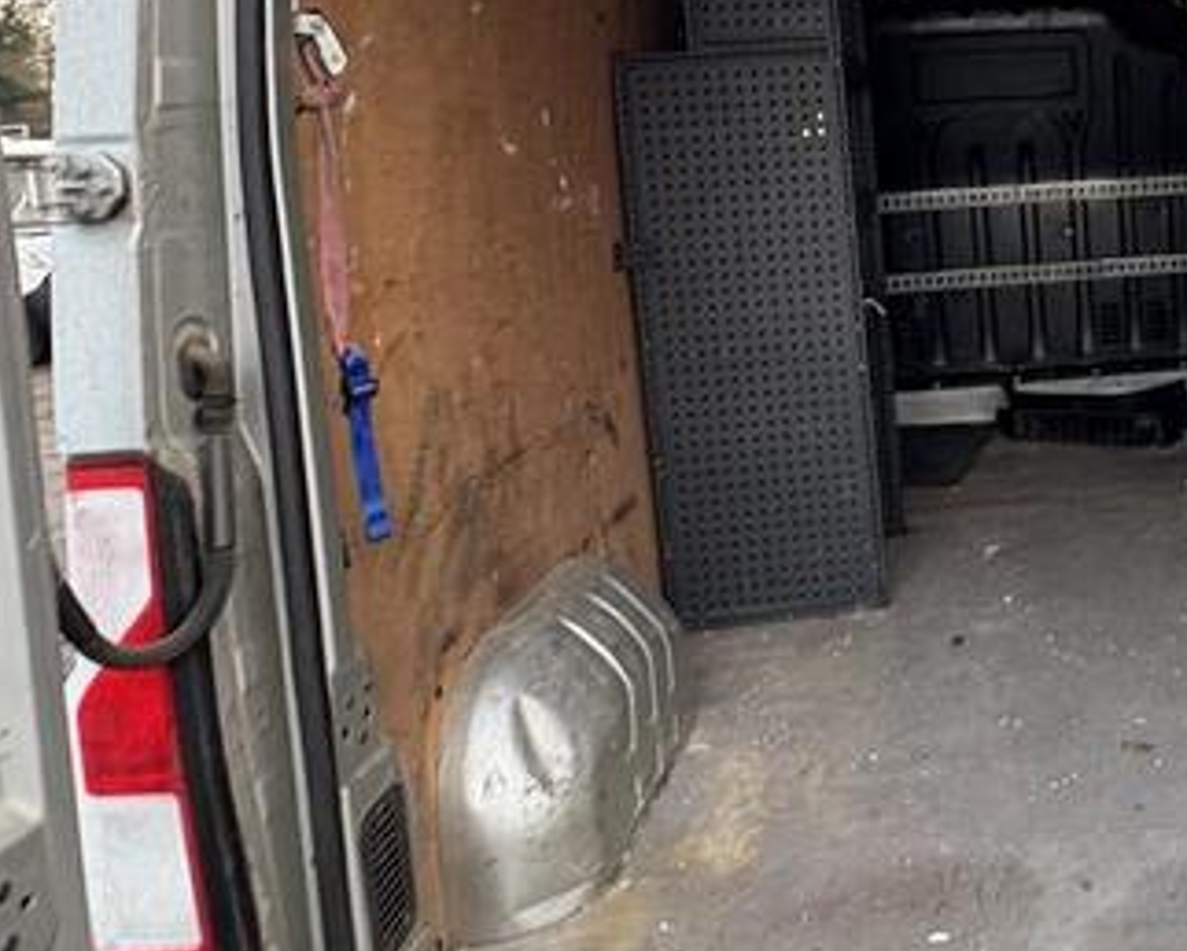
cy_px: 273
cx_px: 1146
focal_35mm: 38
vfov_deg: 38.5
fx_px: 1336
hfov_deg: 42.4
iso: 250
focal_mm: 2.22
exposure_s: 1/60
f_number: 2.2
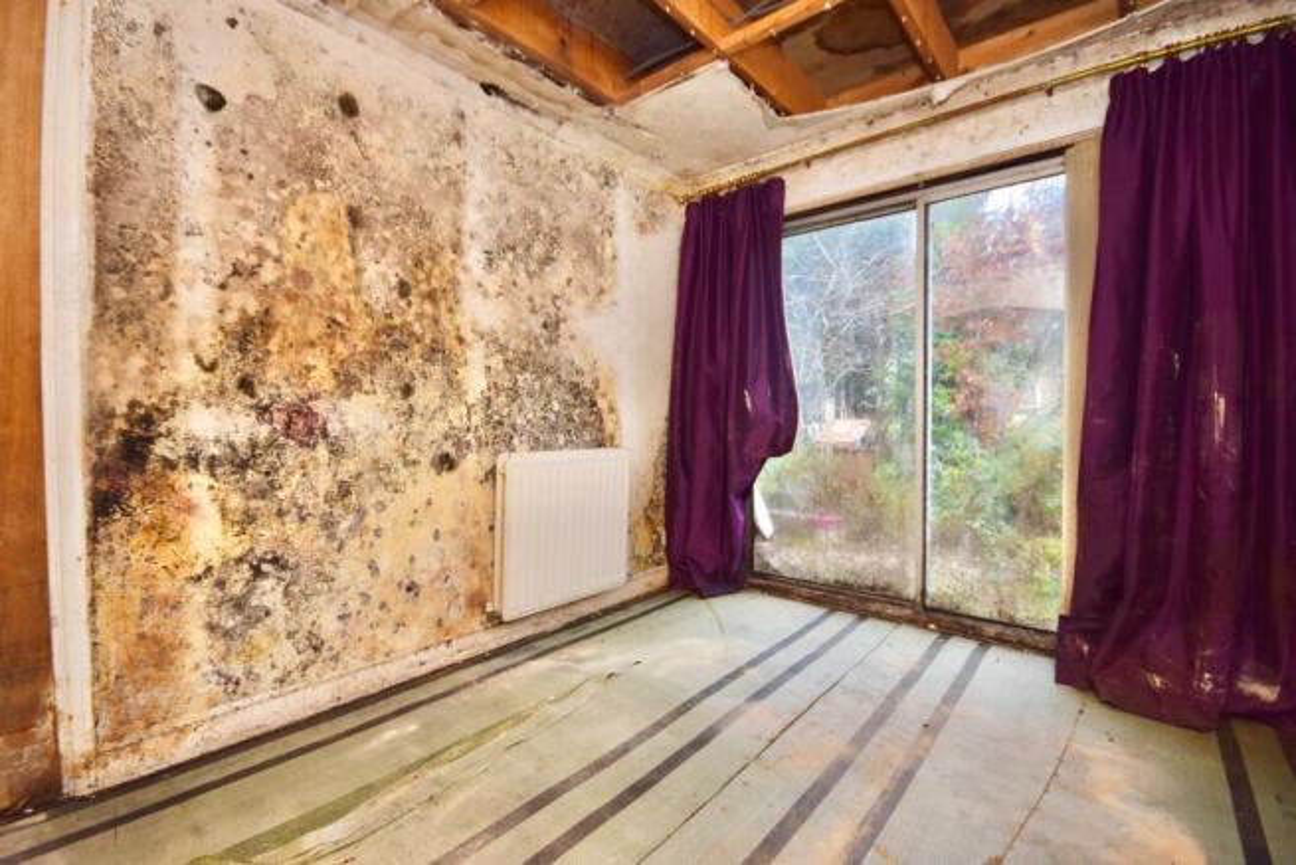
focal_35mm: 15
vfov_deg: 77.4
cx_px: 648
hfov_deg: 100.4
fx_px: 540
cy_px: 432
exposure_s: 1/50
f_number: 5.6
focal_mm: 10
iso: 800
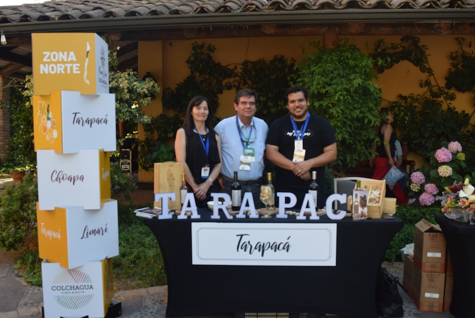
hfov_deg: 59.5
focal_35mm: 32
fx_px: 416
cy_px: 159
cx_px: 238
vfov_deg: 41.8
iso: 400
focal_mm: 21
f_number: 7.1
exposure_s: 1/200
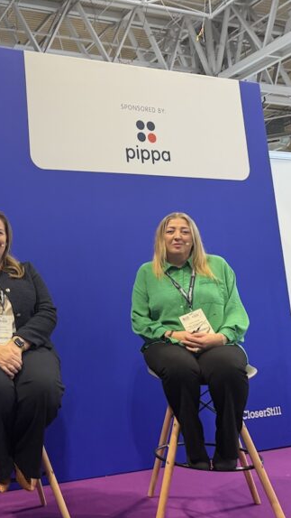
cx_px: -53
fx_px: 480
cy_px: 259
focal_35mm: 35
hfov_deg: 29.3
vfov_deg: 56.6
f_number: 1.78
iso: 320
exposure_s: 1/50
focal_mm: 6.76
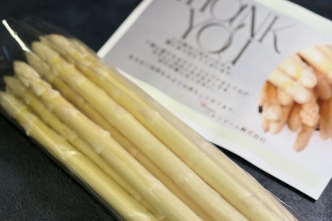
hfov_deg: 27.7
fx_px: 673
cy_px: 152
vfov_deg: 18.6
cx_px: 165
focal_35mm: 73
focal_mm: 5.96
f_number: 1.6
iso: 32
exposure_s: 1/100
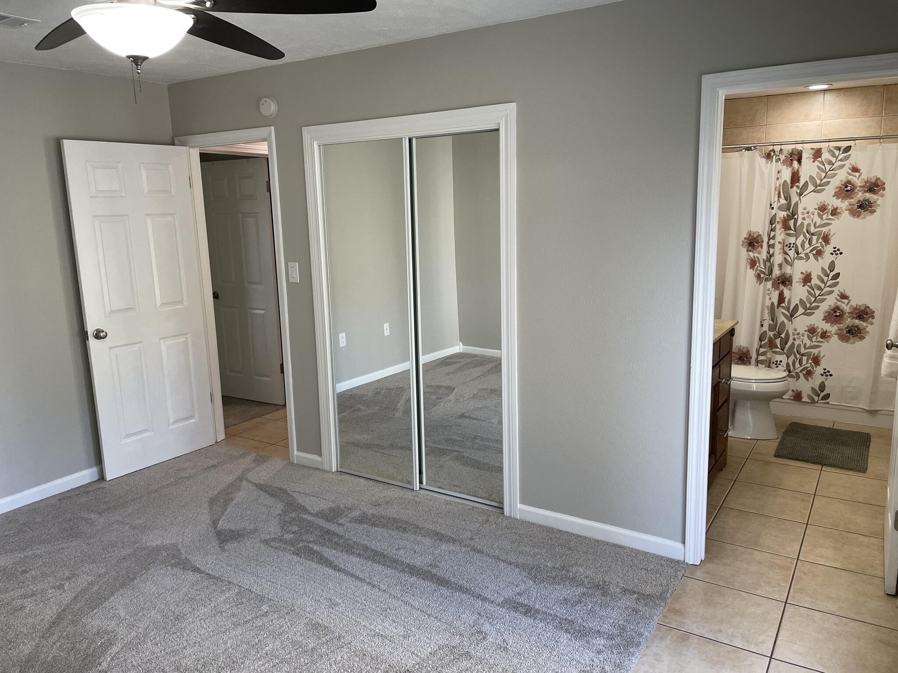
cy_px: 336
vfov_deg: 53.1
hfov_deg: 67.3
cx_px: 449
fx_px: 674
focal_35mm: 26
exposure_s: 1/120
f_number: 1.6
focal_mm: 4.2
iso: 125
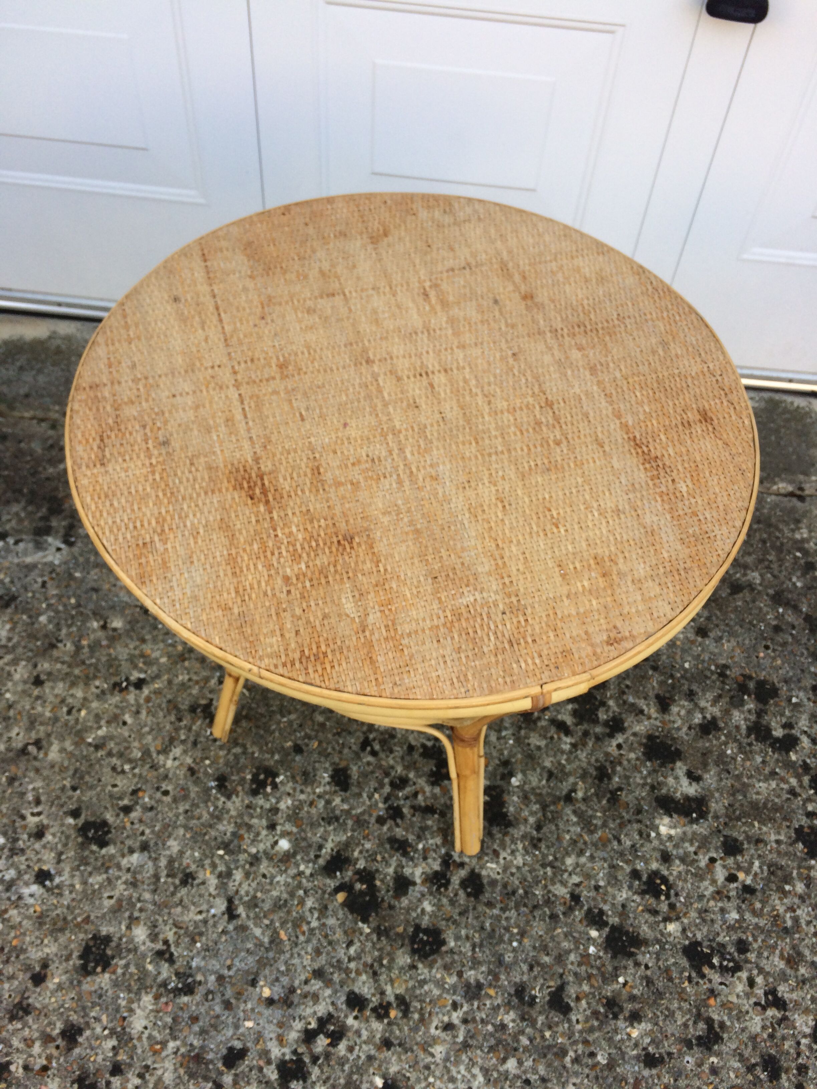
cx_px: 408
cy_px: 544
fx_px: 913
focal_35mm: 29
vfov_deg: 61.7
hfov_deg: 48.2
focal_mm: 4.15
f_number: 2.2
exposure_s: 1/289
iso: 32
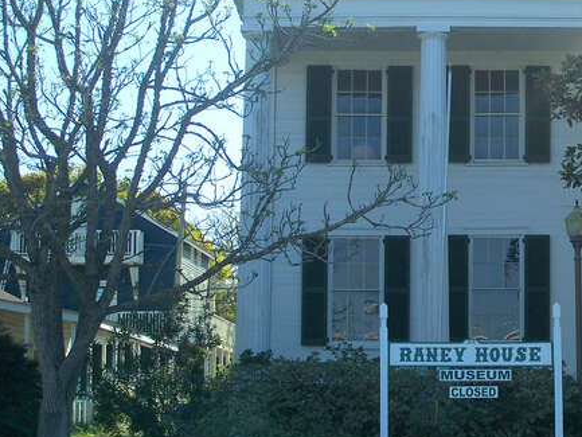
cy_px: 171
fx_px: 1833
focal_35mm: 109
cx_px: 507
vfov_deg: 13.6
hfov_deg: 17.8
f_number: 3.2
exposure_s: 1/640
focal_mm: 12.6
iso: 64
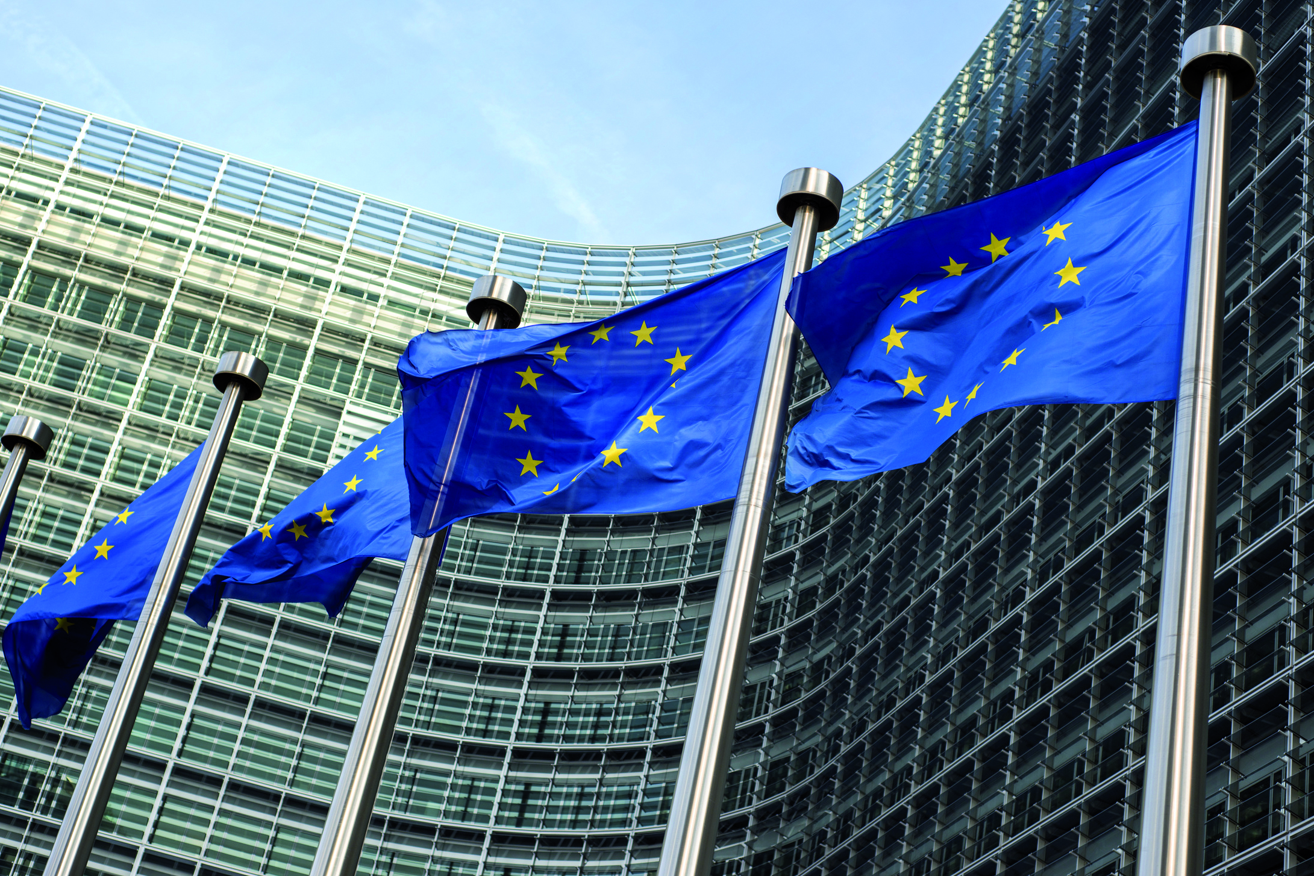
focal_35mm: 54
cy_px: 408
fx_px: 1971
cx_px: 612
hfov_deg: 36.9
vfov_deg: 25.1
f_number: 4.5
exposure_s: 1/400
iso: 100
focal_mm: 50
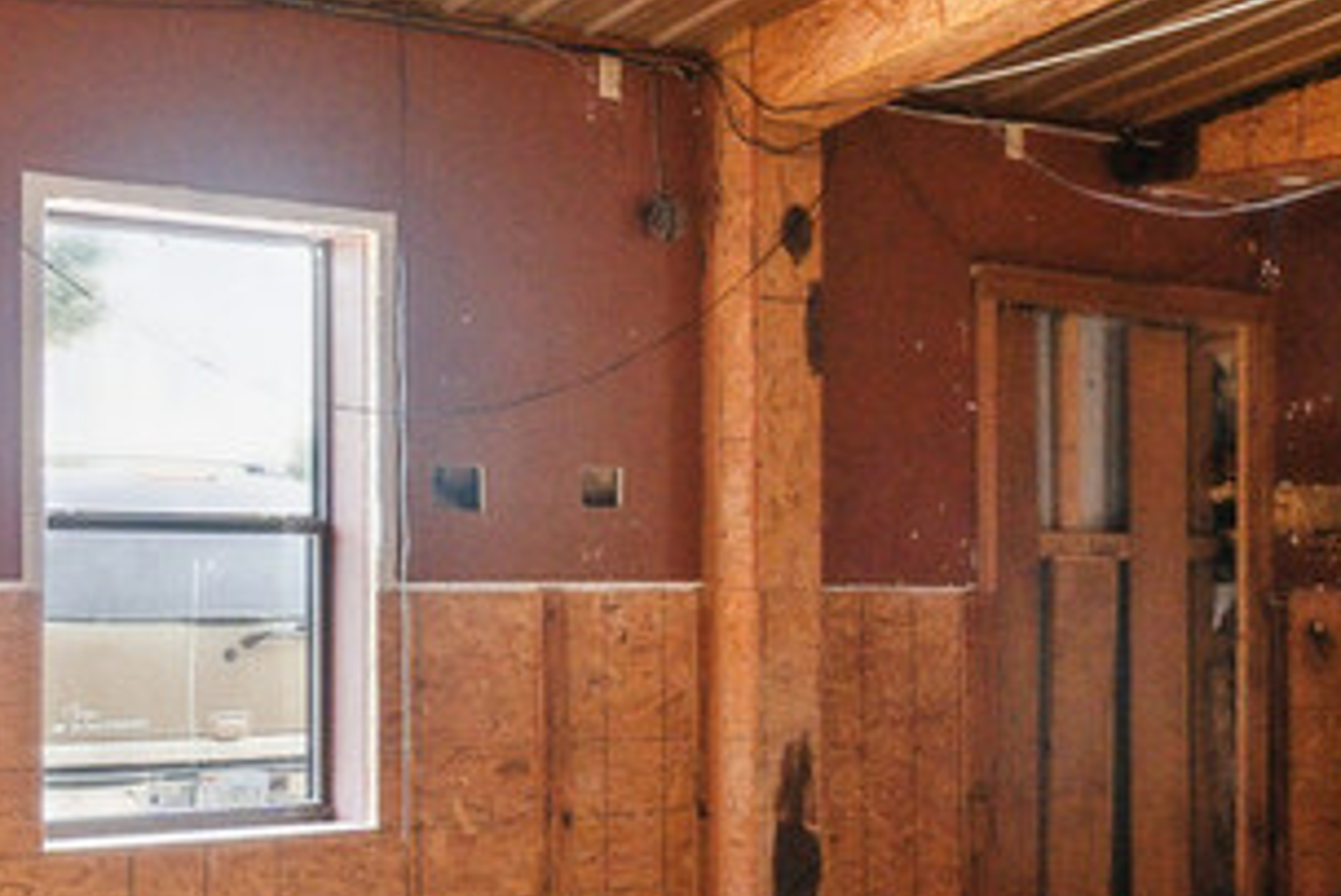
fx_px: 2385
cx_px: 697
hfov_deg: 31.4
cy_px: 521
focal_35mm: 64
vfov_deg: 21.2
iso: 1250
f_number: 5.6
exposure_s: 1/20
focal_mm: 12
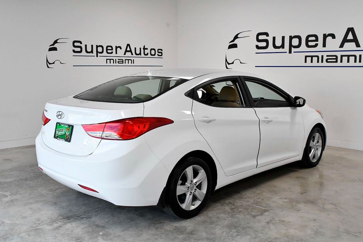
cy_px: 121
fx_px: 363
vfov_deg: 36.9
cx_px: 182
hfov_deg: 53.1
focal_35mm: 36
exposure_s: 1/3200
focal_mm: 24
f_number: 4.5
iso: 2500
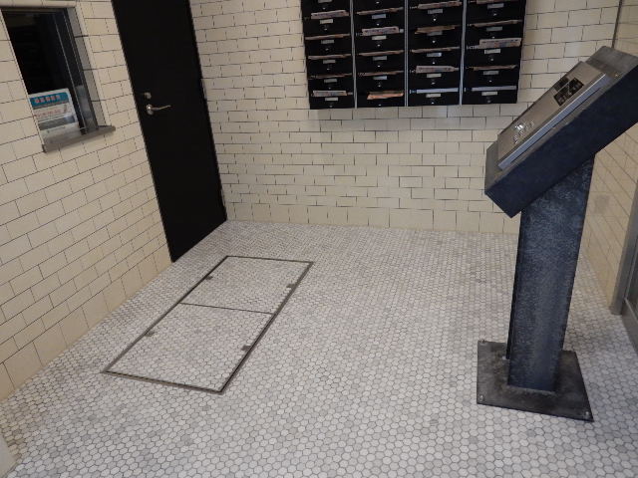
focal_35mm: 25
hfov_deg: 69.4
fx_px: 461
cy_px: 239
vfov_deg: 54.9
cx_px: 319
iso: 400
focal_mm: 4.5
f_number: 3.7
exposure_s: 1/30
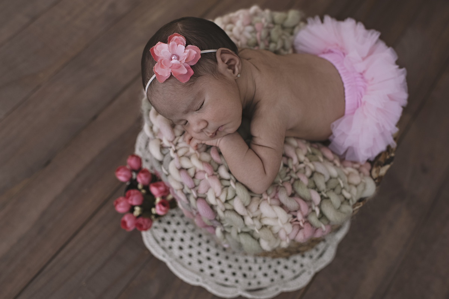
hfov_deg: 54.5
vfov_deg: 37.8
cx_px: 224
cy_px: 150
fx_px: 436
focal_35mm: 35
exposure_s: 1/200
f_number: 3.2
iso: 400
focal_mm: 35
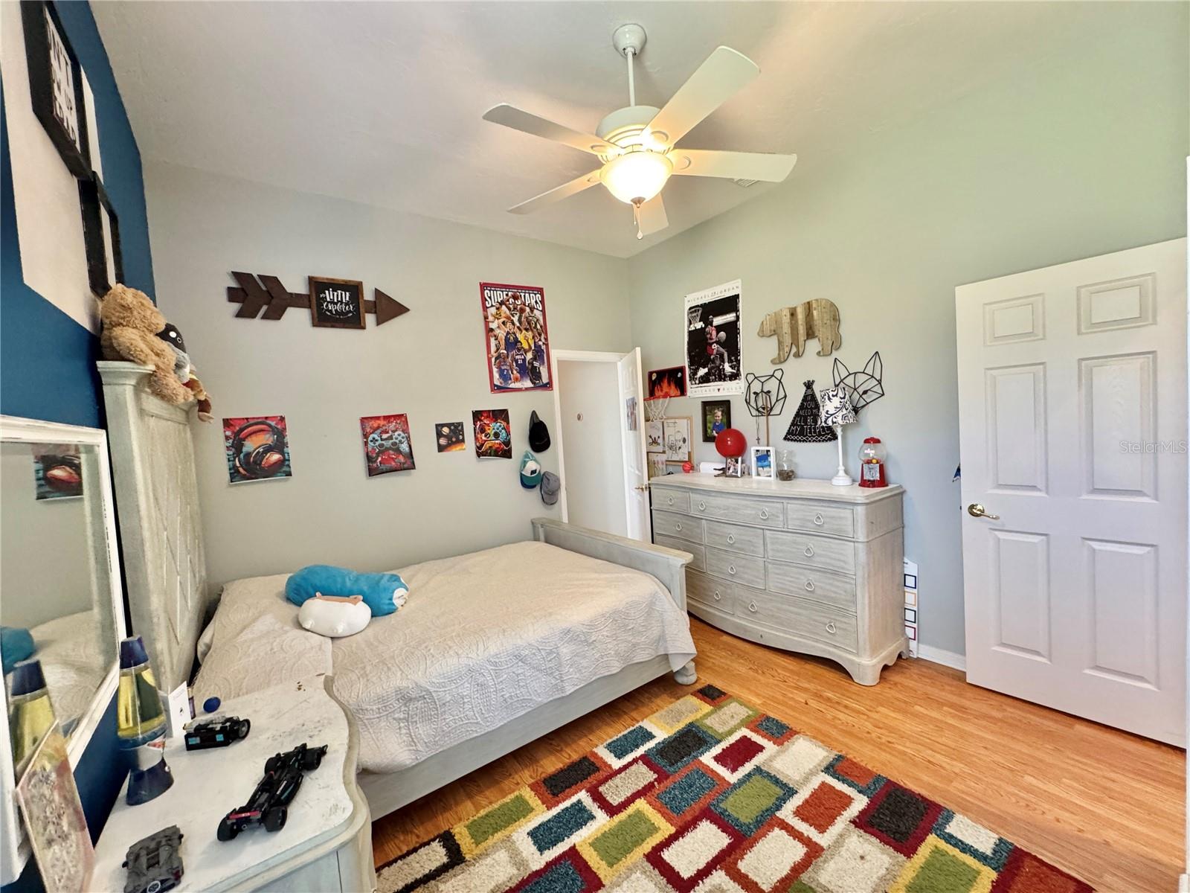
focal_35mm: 14
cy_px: 446
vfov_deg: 85.7
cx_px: 595
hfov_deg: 102.1
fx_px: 481
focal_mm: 2.22
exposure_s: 1/60
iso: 400
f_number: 2.2
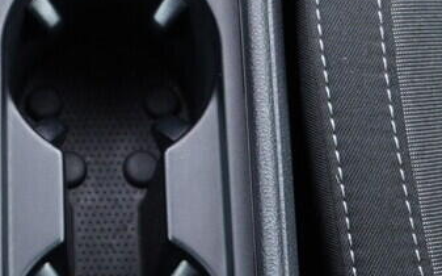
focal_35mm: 157
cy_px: -103
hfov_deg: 13.2
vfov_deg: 8.2
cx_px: 33
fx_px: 1890
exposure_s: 1/40
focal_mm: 24
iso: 400
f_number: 2.8
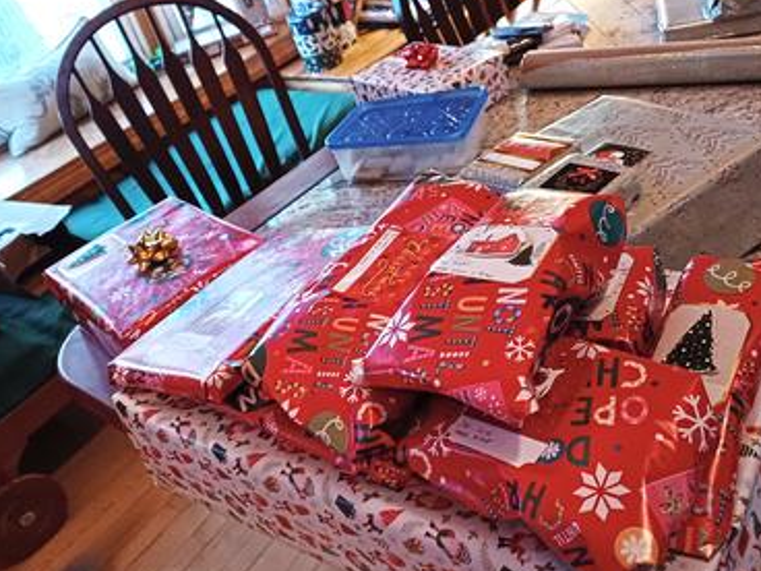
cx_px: 409
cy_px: 258
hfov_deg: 53.9
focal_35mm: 34
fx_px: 747
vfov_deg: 41.7
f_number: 1.8
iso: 1250
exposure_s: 1/20
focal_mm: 4.6
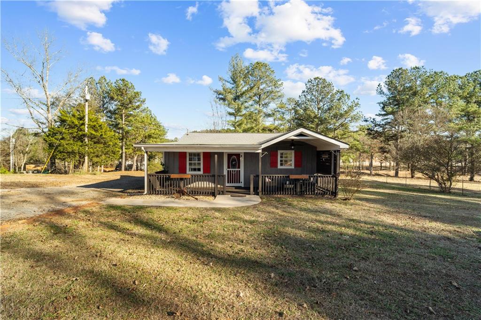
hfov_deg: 96.8
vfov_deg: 73.7
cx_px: 240
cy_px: 160
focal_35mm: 16
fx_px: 214
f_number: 8
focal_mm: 16
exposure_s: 1/50
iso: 100
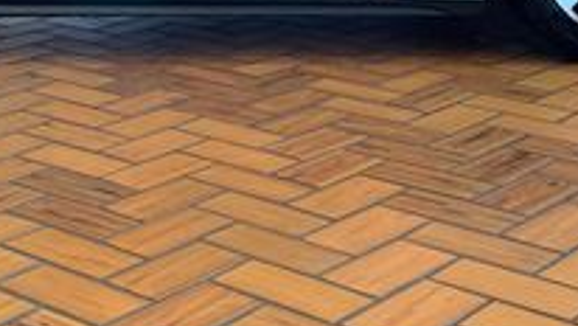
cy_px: -174
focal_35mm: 88
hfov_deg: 23.7
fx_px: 1349
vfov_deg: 13.0
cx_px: 98
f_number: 1.6
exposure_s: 1/156
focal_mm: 4.2
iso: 32
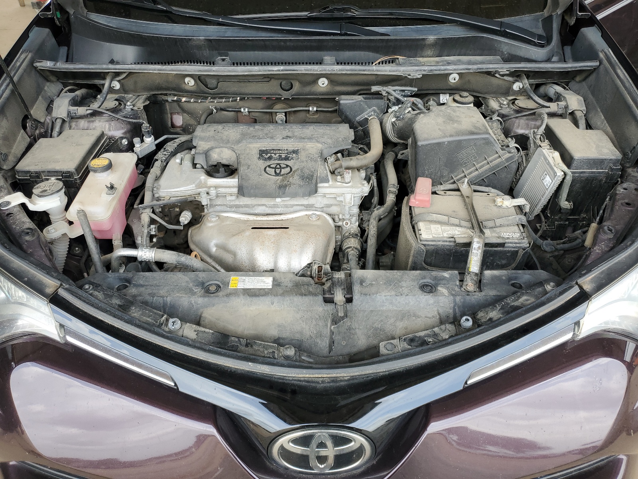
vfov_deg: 53.1
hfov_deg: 67.3
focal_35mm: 26
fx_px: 479
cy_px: 240
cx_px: 319
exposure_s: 1/250
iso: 50
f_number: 1.5
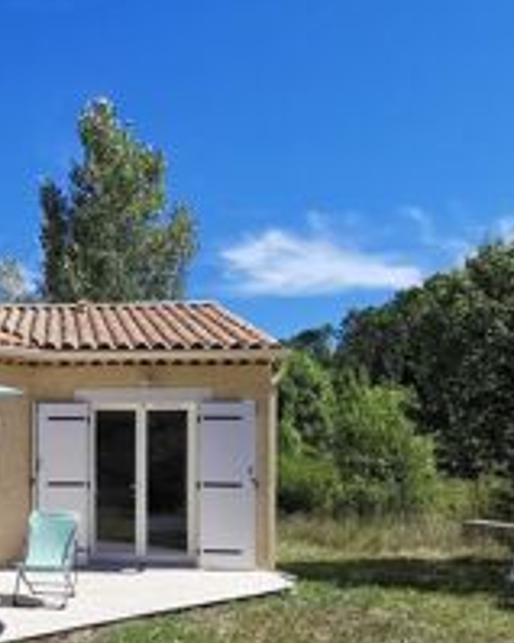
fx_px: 761
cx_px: 23
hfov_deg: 34.5
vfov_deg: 44.6
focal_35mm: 40
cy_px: 465
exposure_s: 1/1406
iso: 50
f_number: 2.2
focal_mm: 2.26
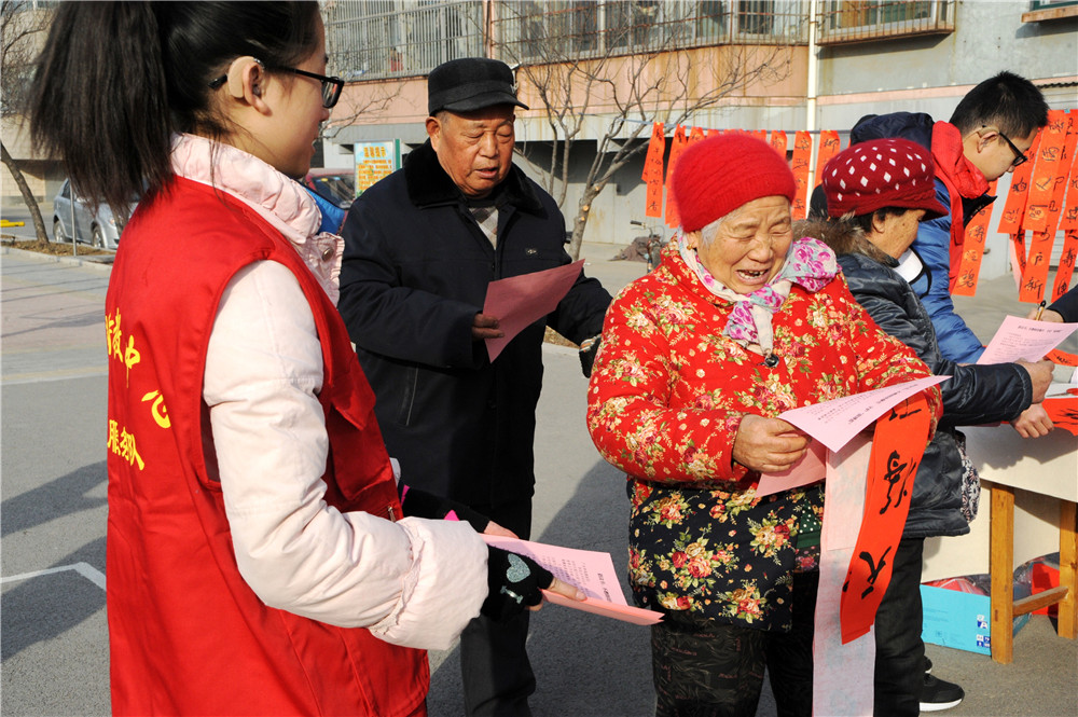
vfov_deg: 28.0
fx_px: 1436
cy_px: 358
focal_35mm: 48
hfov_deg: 41.1
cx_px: 539
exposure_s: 1/800
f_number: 16
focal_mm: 48
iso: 1250
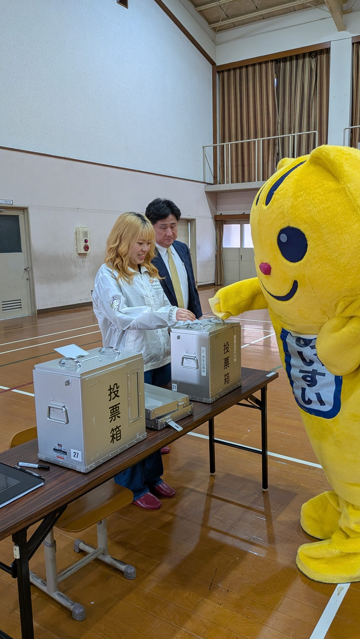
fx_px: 458
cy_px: 316
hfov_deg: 42.6
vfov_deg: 69.9
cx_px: 225
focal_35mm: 27
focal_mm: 4.53
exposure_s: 1/112
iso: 26
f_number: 1.7
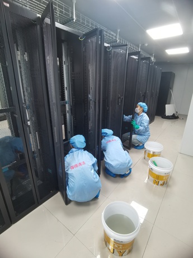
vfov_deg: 91.0
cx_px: 96
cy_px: 129
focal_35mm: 17
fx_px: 126
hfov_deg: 74.7
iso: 250
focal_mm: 2.26
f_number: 2.2
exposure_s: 1/33.3
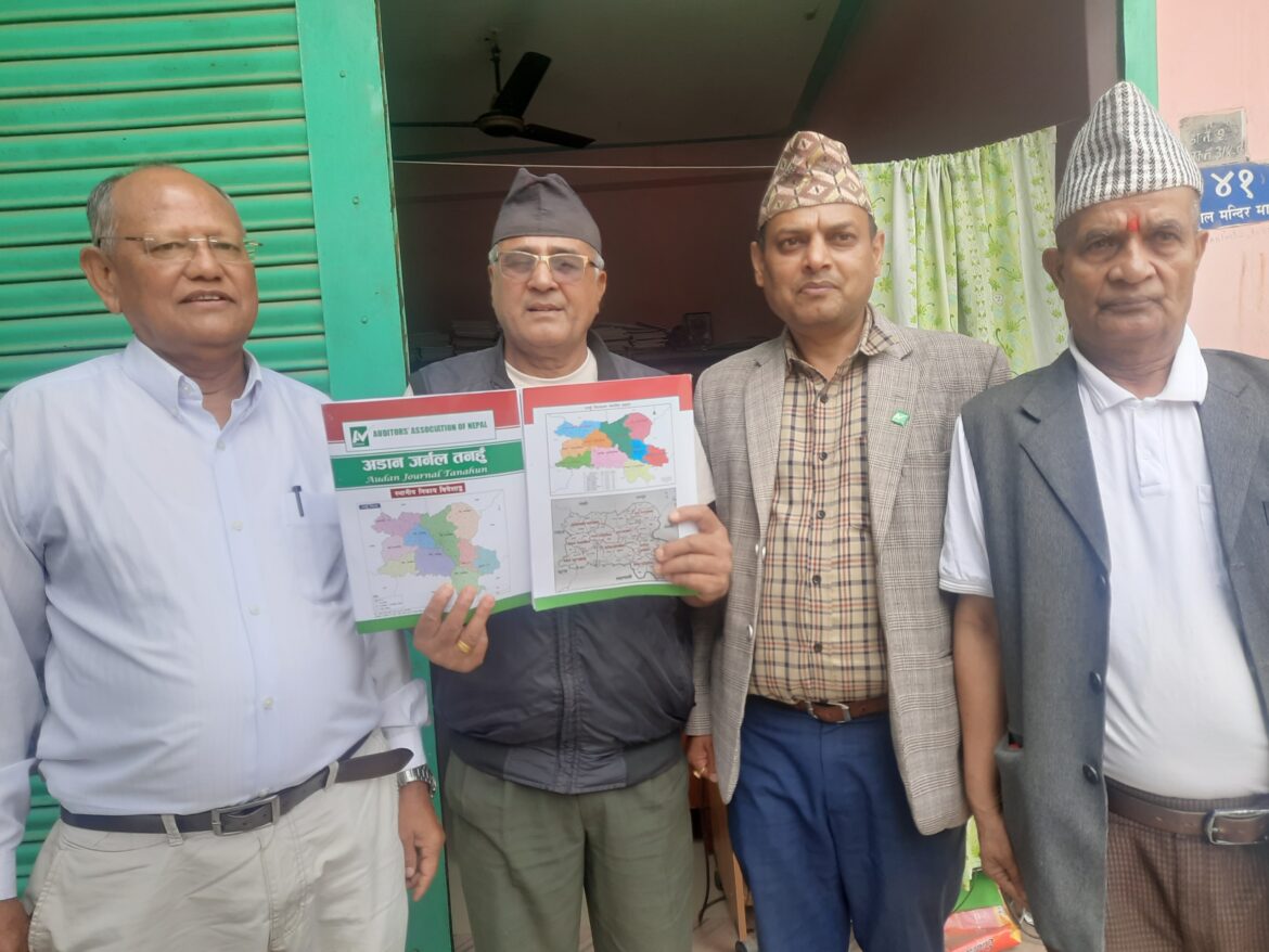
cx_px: 634
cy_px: 476
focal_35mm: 25
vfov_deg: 54.9
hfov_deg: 69.4
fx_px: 917
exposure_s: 1/100
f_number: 2
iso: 25
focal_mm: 4.6
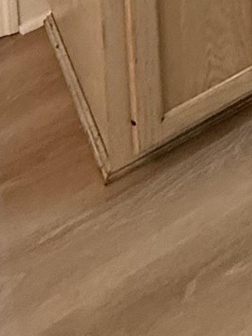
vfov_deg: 13.7
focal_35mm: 89
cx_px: 485
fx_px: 863
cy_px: -516
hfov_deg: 14.2
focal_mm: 2.22
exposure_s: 1/60
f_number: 2.2
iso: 250
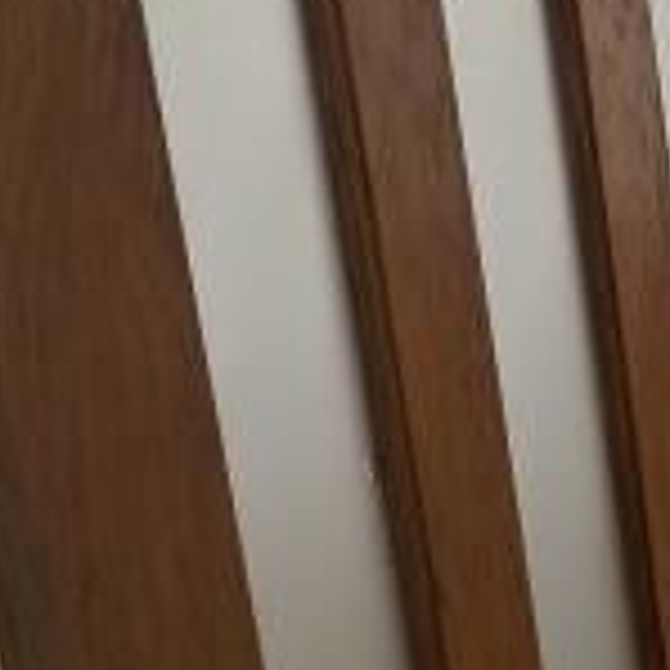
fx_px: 1599
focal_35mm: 73
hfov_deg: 14.4
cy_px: 263
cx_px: 1655
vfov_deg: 23.6
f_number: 1.95
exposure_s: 1/106
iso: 47
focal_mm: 2.23
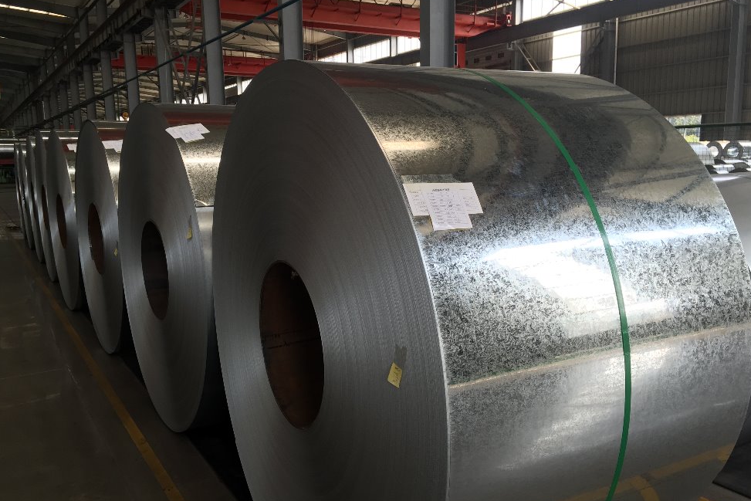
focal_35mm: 31
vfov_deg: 42.3
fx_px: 647
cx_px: 380
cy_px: 279
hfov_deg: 60.3
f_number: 2.2
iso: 32
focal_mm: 4.15
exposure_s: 1/120
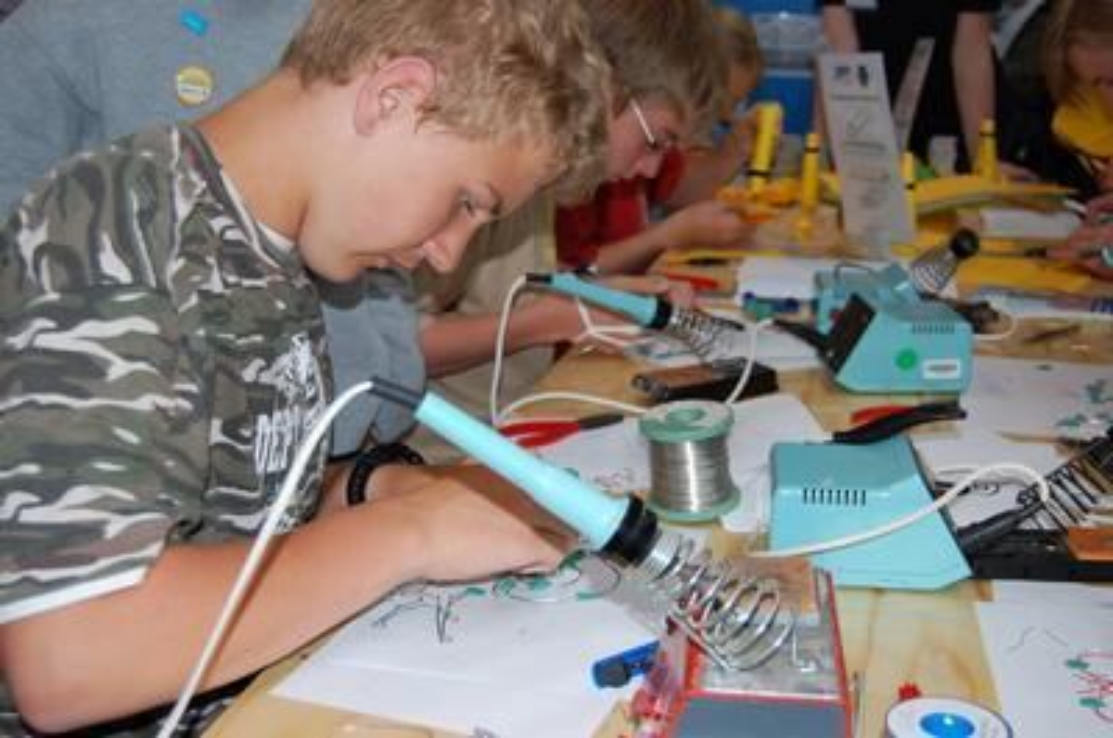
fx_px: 1435
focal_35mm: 46
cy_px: 369
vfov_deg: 28.8
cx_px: 556
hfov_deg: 42.4
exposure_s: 1/60
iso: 200
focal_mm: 31
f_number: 4.5
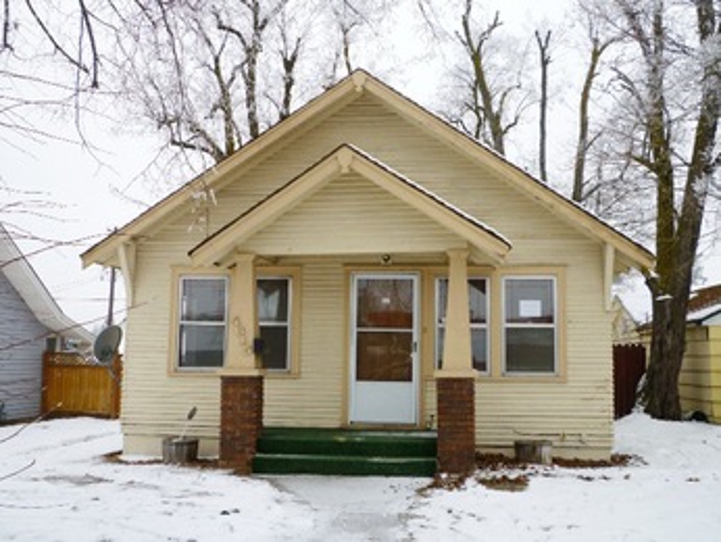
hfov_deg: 61.6
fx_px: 604
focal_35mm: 29
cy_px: 271
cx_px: 360
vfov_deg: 48.3
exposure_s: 1/200
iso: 80
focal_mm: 5.2
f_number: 3.3
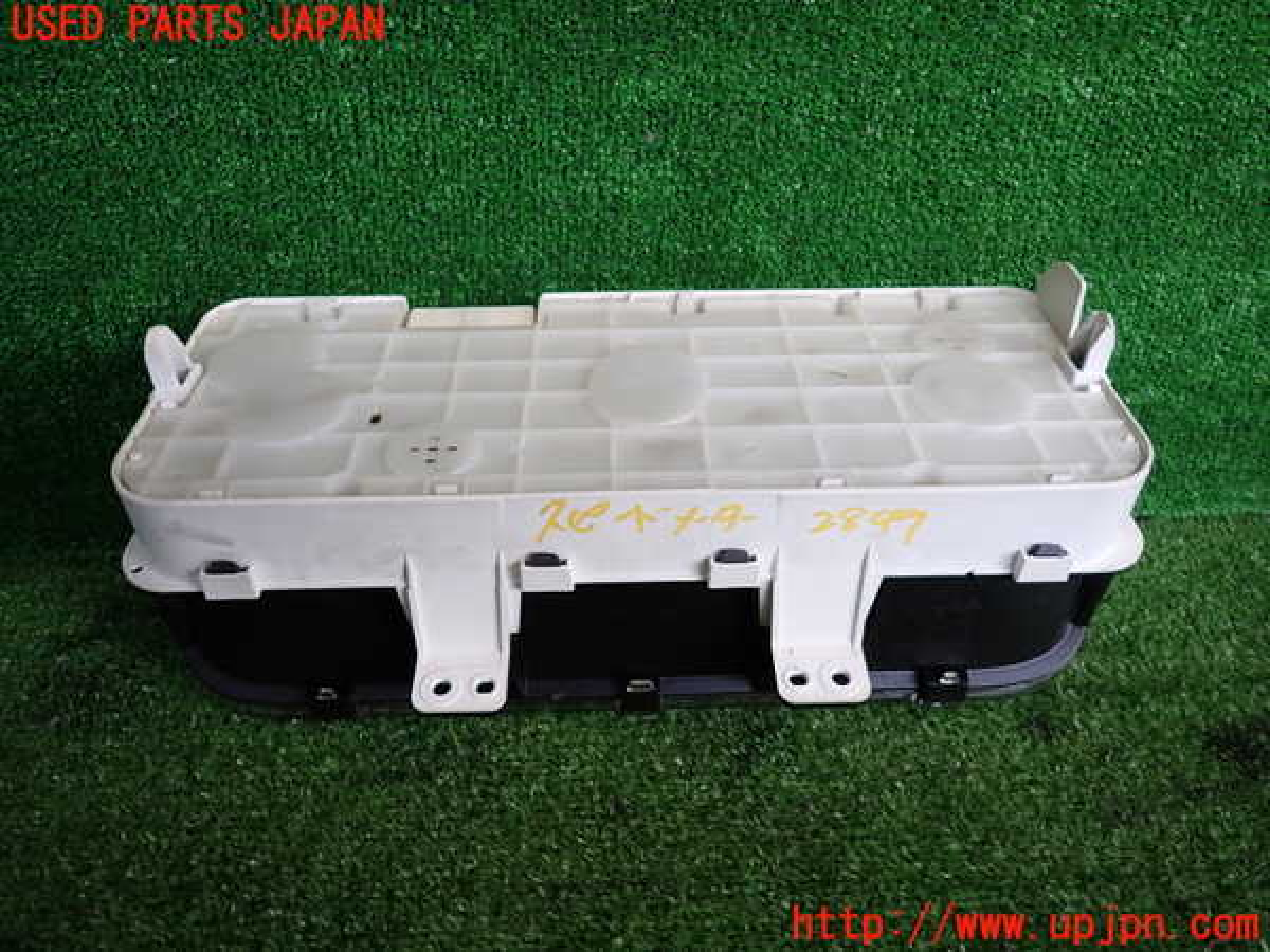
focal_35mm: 25
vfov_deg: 54.9
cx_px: 635
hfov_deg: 69.4
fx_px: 917
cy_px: 476
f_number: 2
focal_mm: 4.5
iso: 160
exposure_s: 1/100
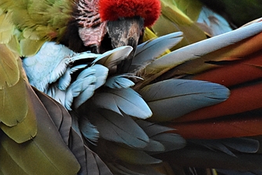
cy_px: 41
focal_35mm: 638
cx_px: 176
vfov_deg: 2.2
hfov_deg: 3.2
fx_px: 4645
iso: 3200
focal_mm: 140
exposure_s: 1/500
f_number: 5.6
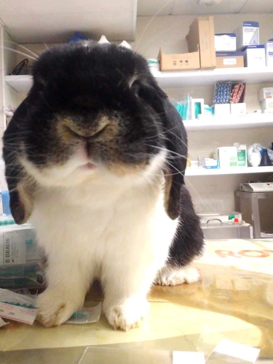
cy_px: 172
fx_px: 315
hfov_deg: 46.8
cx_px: 128
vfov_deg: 59.9
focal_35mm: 30
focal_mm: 4.75
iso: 749
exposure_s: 1/24
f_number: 2.2
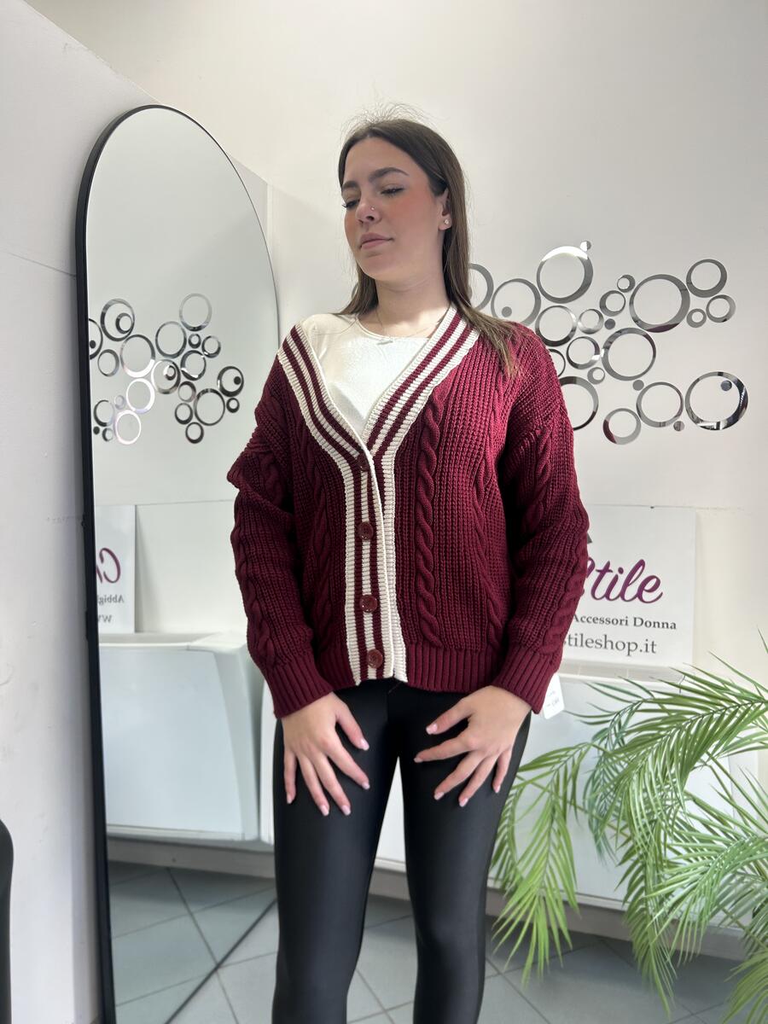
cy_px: 512
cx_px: 384
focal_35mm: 26
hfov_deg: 53.1
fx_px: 769
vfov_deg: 67.3
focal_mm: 5.7
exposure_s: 1/100
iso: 50
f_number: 1.5
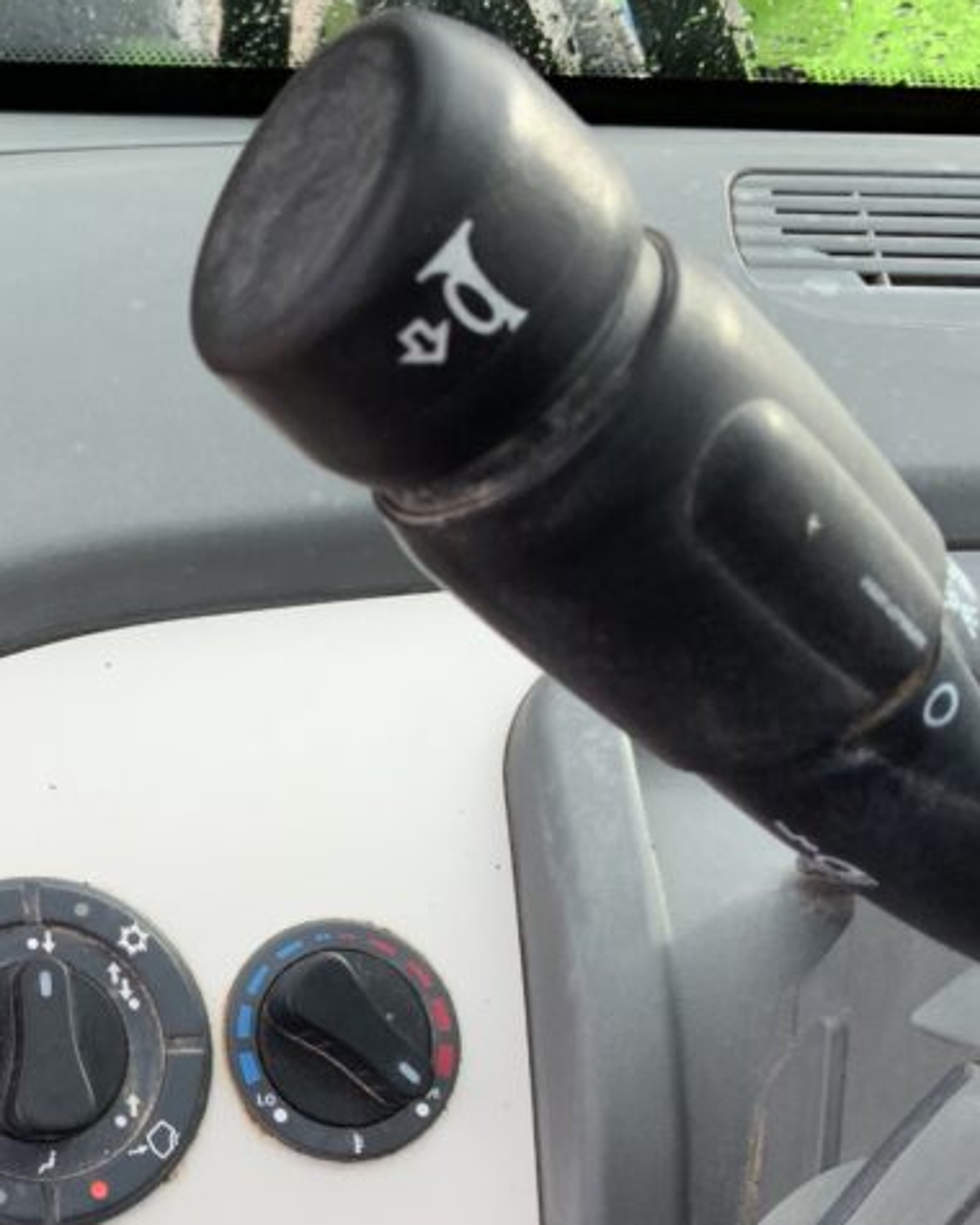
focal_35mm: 61
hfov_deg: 23.7
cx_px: -46
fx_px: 2212
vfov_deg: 30.8
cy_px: 769
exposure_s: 1/122
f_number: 1.8
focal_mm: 3
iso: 25
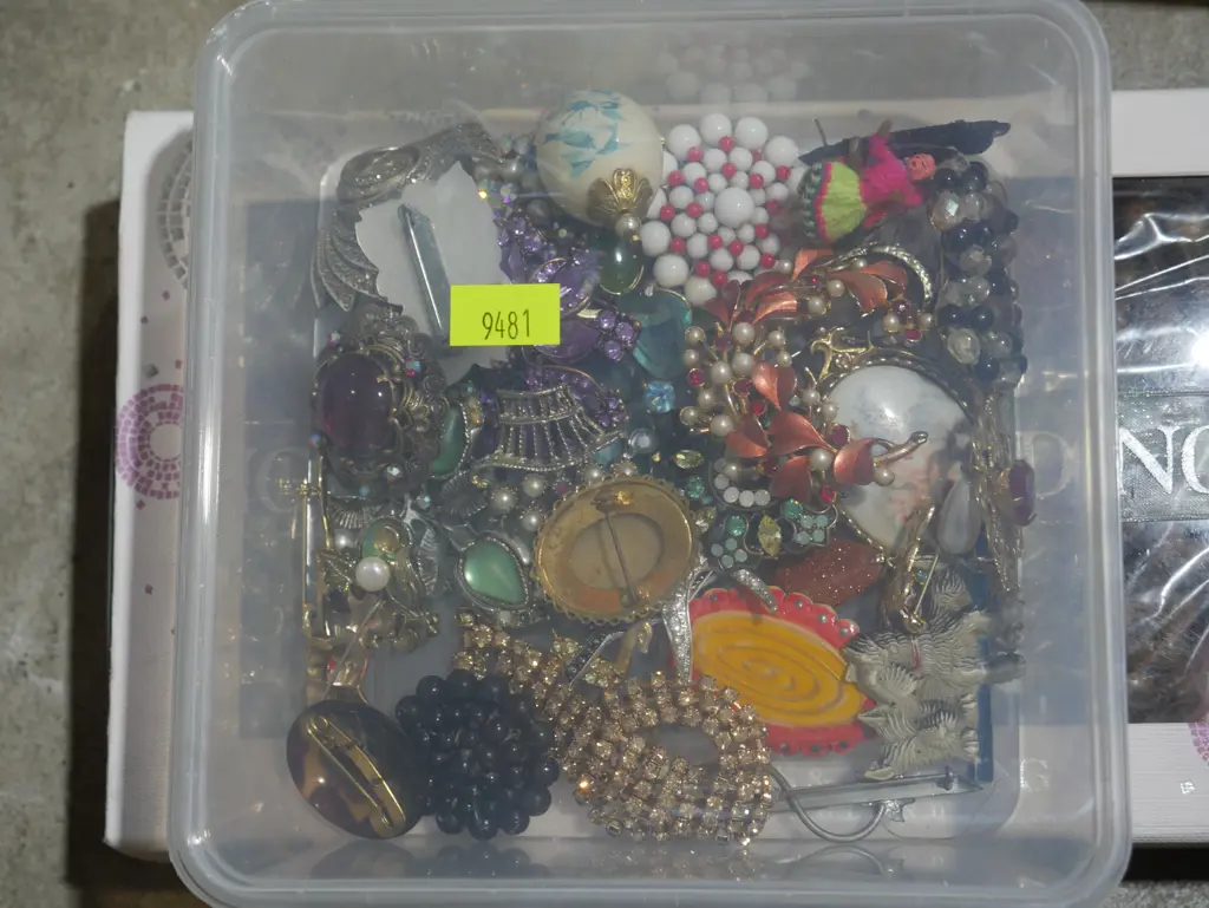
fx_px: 2306
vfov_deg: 22.3
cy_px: 454
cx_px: 604
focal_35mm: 66
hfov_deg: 29.4
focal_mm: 33
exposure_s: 1/80
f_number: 5.4
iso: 500
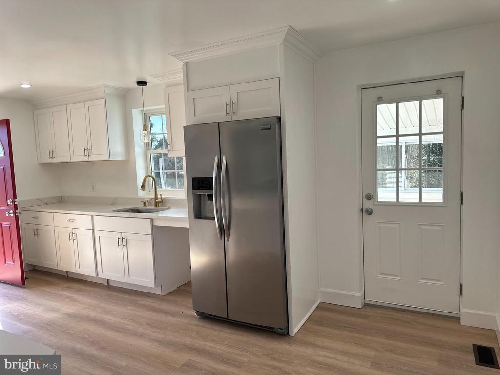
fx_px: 347
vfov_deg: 56.8
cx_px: 250
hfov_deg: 71.6
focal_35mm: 24
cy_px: 188
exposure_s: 1/654
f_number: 1.78
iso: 80
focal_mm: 6.86
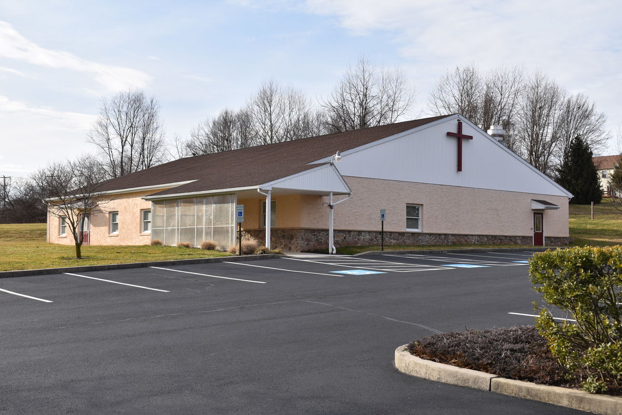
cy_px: 208
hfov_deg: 43.6
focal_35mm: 45
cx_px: 311
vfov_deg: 29.9
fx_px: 777
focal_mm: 30
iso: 100
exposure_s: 1/250
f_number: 8
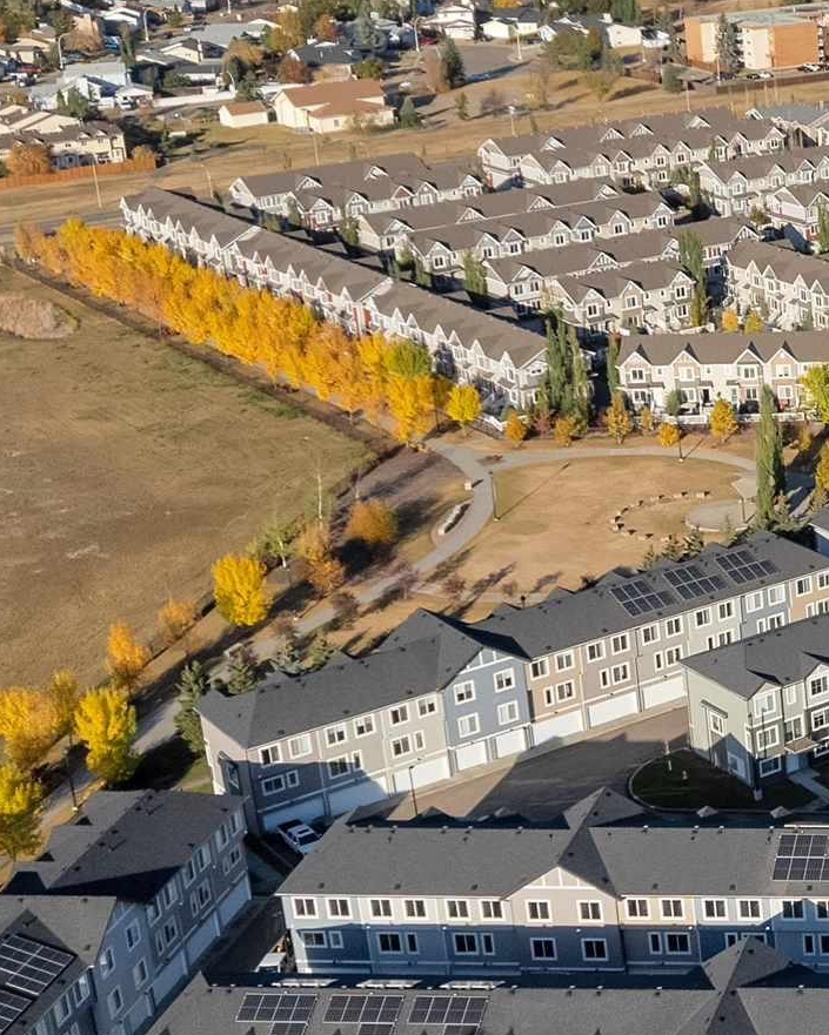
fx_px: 2208
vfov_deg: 26.4
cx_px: 1321
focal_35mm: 72
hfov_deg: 18.3
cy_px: 476
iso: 140
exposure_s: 1/5000
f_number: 2.4
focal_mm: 8.38
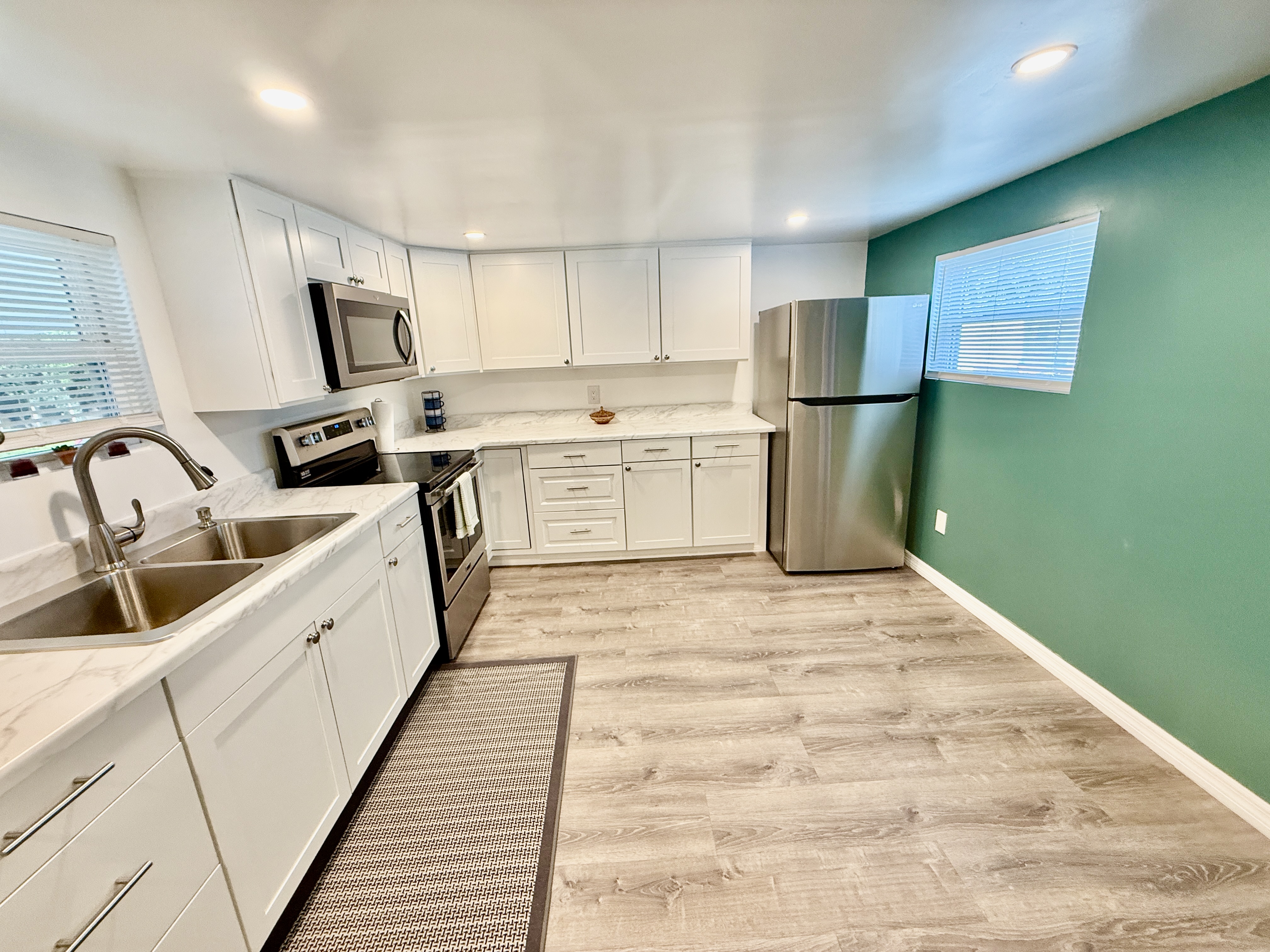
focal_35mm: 14
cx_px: 635
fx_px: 514
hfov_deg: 102.1
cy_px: 476
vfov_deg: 85.7
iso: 200
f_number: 2.2
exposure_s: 1/60
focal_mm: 2.22
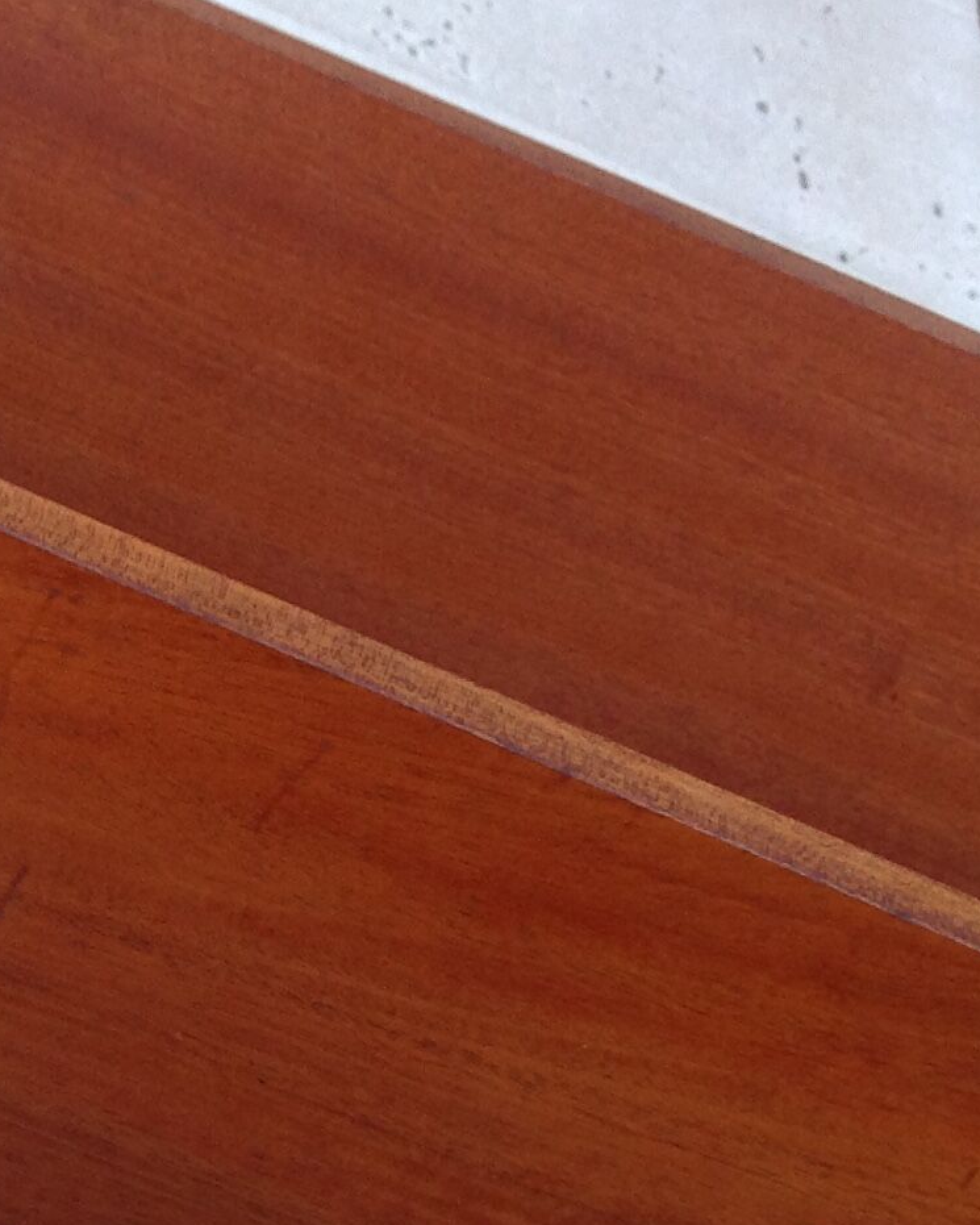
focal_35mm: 95
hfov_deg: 15.3
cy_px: 1020
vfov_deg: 19.9
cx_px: -374
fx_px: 3444
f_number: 2.4
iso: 64
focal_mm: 4.28
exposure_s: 1/40
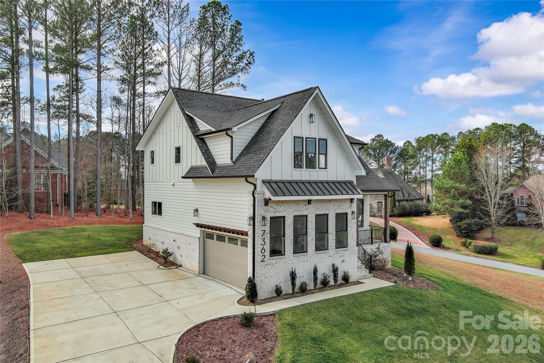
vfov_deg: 45.0
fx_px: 438
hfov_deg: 63.7
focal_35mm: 29
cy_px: 182
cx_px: 272
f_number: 2.8
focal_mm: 10.57
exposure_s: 1/1000
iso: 100
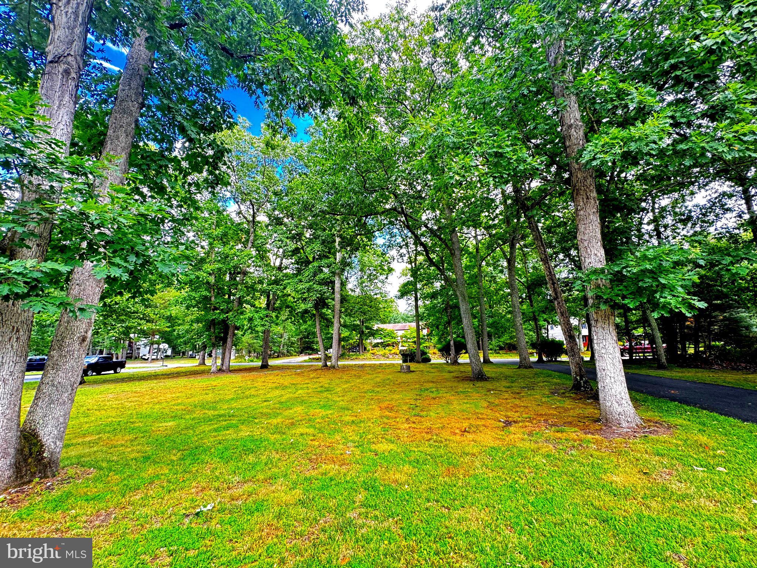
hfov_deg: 102.1
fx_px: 306
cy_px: 284
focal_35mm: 14
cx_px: 378
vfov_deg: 85.7
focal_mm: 2.22
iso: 100
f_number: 2.2
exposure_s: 1/99
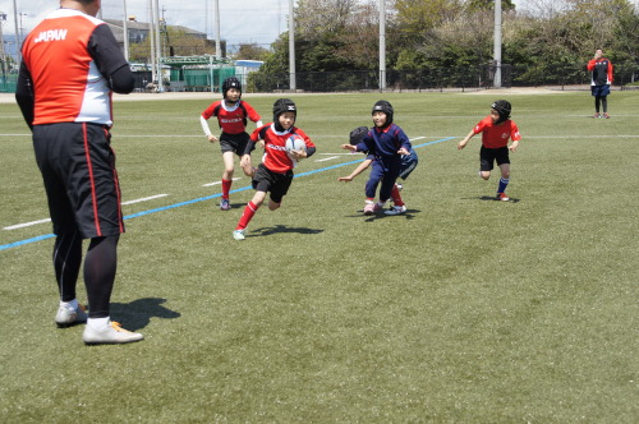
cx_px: 320
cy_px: 212
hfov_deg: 31.2
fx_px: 1143
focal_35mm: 64
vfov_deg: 21.0
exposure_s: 1/1250
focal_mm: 43
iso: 400
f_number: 6.3
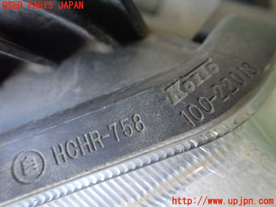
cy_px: 104
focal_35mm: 30
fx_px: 239
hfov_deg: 60.0
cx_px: 138
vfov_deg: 46.8
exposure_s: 1/100
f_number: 2.3
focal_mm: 5.4
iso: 800
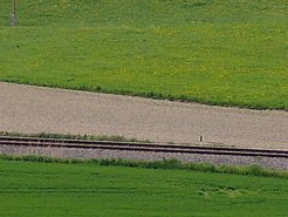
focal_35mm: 439
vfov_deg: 3.4
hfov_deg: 4.5
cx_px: 558
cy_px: -83
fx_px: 3656
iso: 100
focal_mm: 16
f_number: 4.1
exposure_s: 1/200
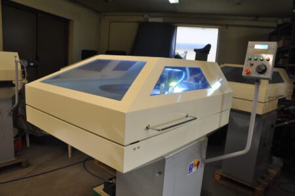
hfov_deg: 67.4
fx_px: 221
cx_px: 148
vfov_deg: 47.8
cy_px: 98
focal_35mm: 27
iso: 400
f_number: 5
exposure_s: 1/25
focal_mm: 18
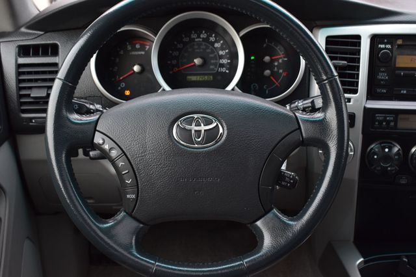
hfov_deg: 41.1
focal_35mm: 48
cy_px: 138
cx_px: 208
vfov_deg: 28.0
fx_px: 554
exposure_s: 1/40
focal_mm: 32
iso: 400
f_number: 7.1
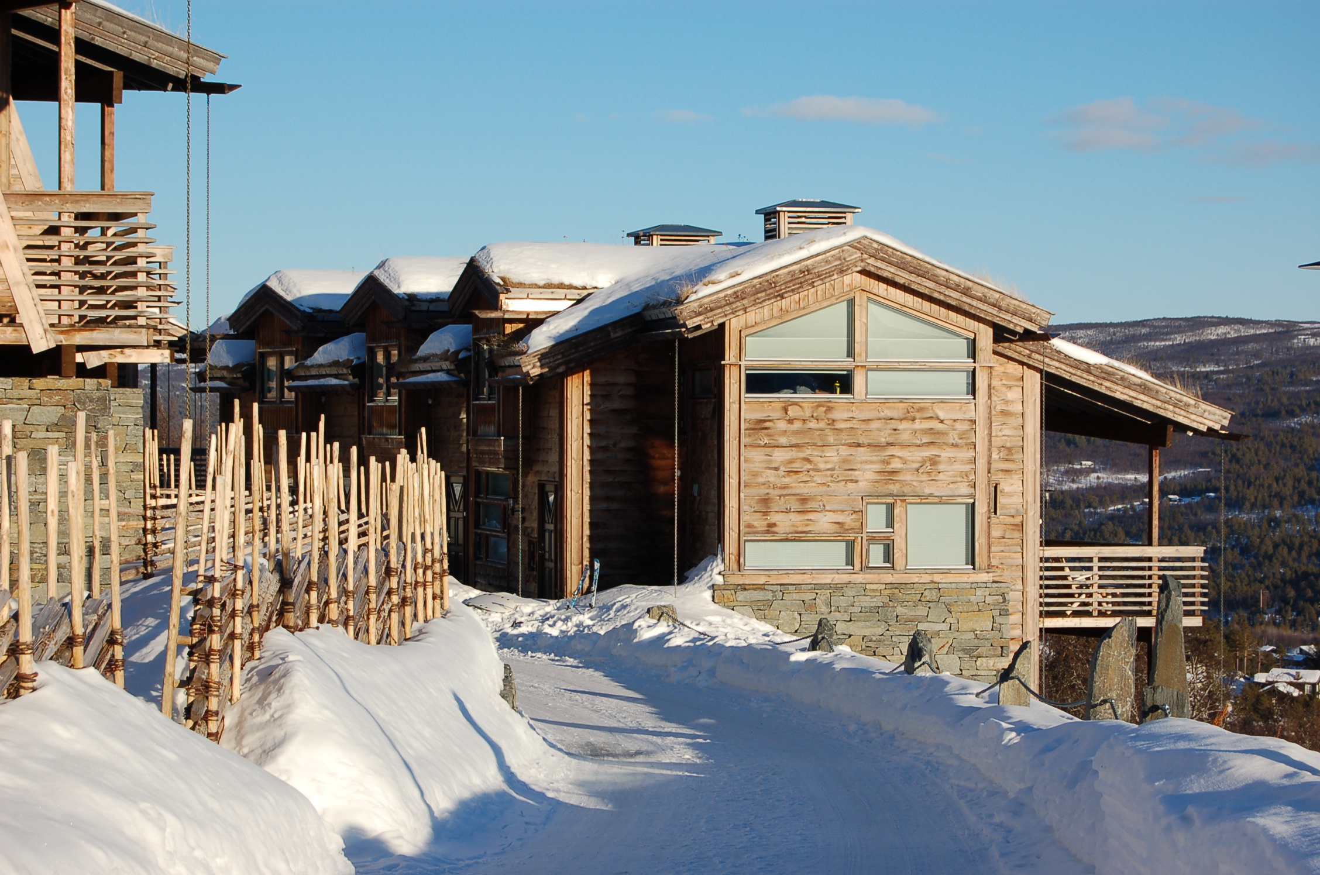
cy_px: 438
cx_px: 660
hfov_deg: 24.7
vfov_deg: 16.5
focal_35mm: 82
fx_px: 3020
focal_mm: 55
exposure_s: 1/320
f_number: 10
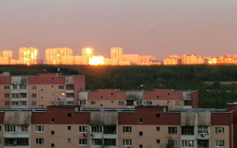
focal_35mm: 133
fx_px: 859
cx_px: 93
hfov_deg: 15.7
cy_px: 42
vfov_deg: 9.8
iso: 125
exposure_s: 1/33.3
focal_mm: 3.96
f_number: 1.8
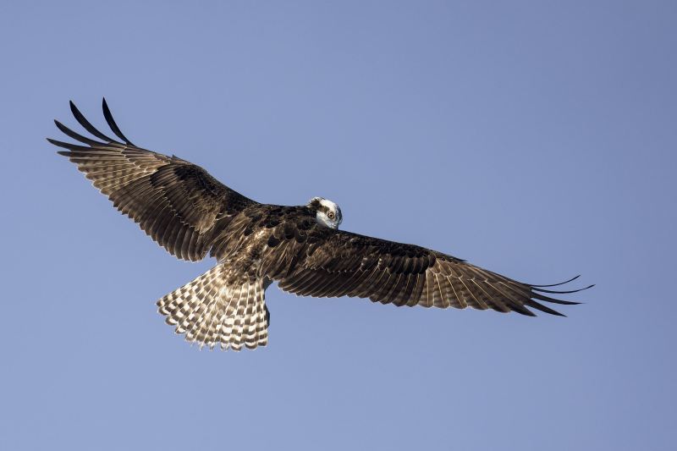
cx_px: 338
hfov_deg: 3.4
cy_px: 226
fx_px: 11280
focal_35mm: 600
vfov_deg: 2.3
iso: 800
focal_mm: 600
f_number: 6.3
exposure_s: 1/6400
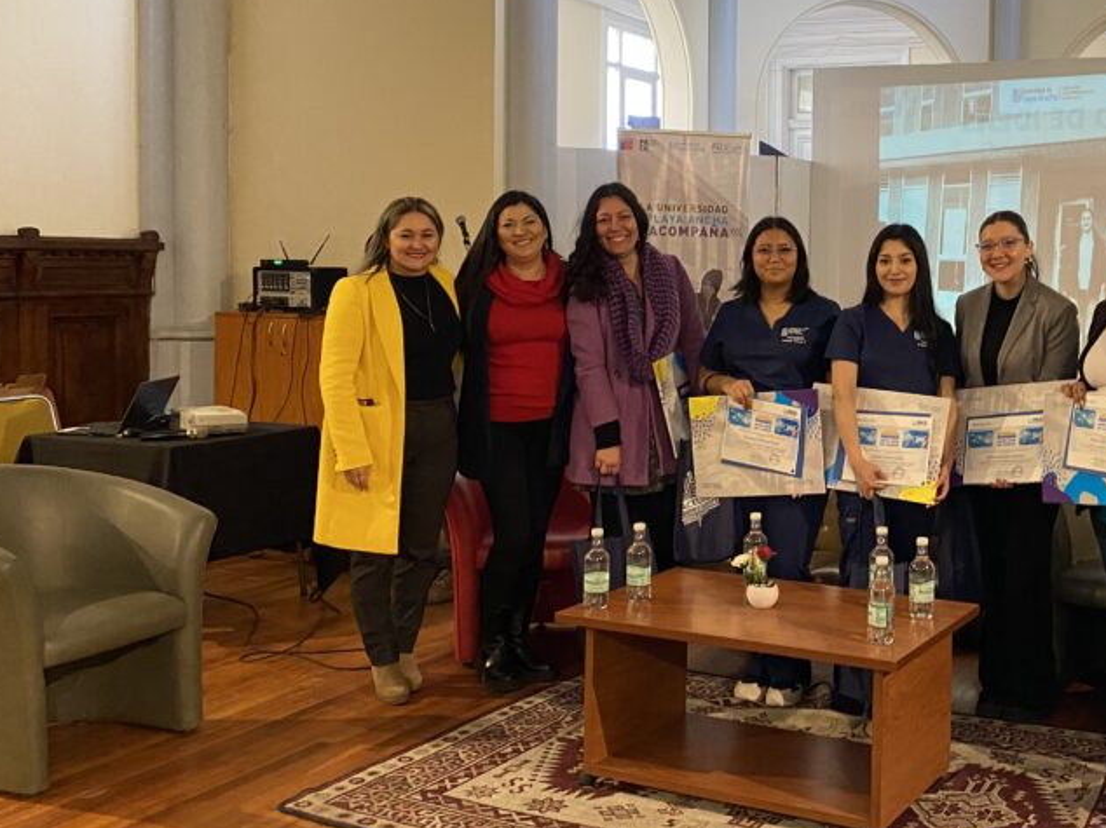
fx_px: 1341
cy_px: 310
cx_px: 853
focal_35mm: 42
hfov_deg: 43.1
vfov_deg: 34.2
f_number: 1.8
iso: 400
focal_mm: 4.25
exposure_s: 1/50
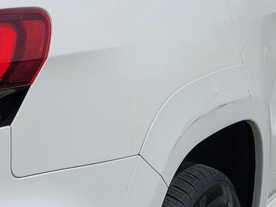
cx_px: -85
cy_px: 101
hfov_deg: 17.8
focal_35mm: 103
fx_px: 822
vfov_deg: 14.4
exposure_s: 1/2443
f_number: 1.8
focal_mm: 6.7
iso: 50
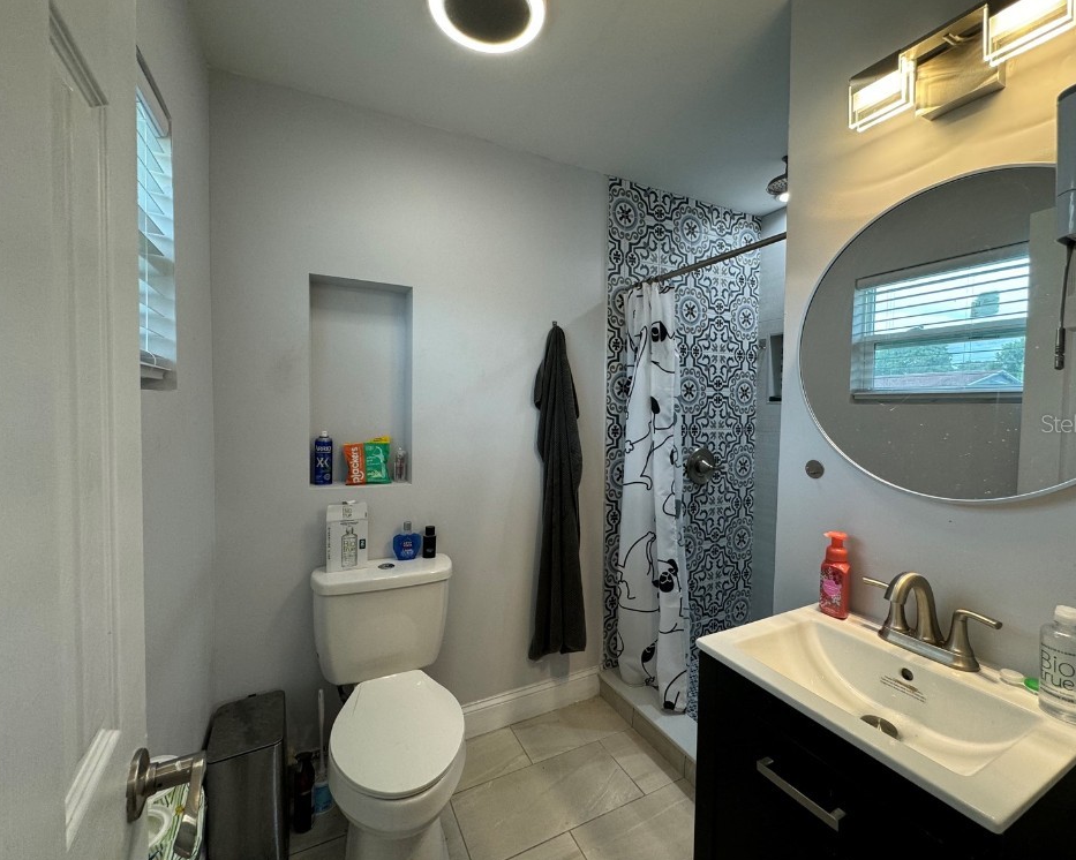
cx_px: 559
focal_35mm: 15
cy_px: 423
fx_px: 478
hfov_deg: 96.8
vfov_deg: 84.0
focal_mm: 2.22
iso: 125
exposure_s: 1/120
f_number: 2.2
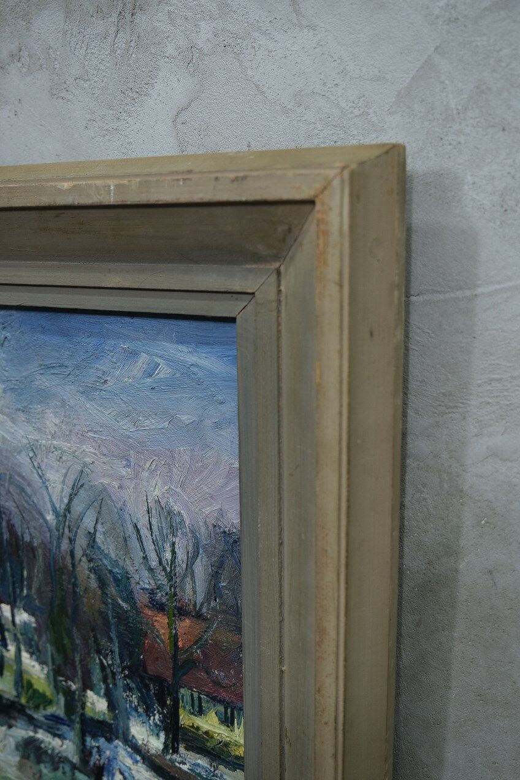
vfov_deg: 49.6
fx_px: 845
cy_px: 390
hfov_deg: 34.2
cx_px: 260
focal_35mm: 39
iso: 640
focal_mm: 26
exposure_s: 1/40
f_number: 4
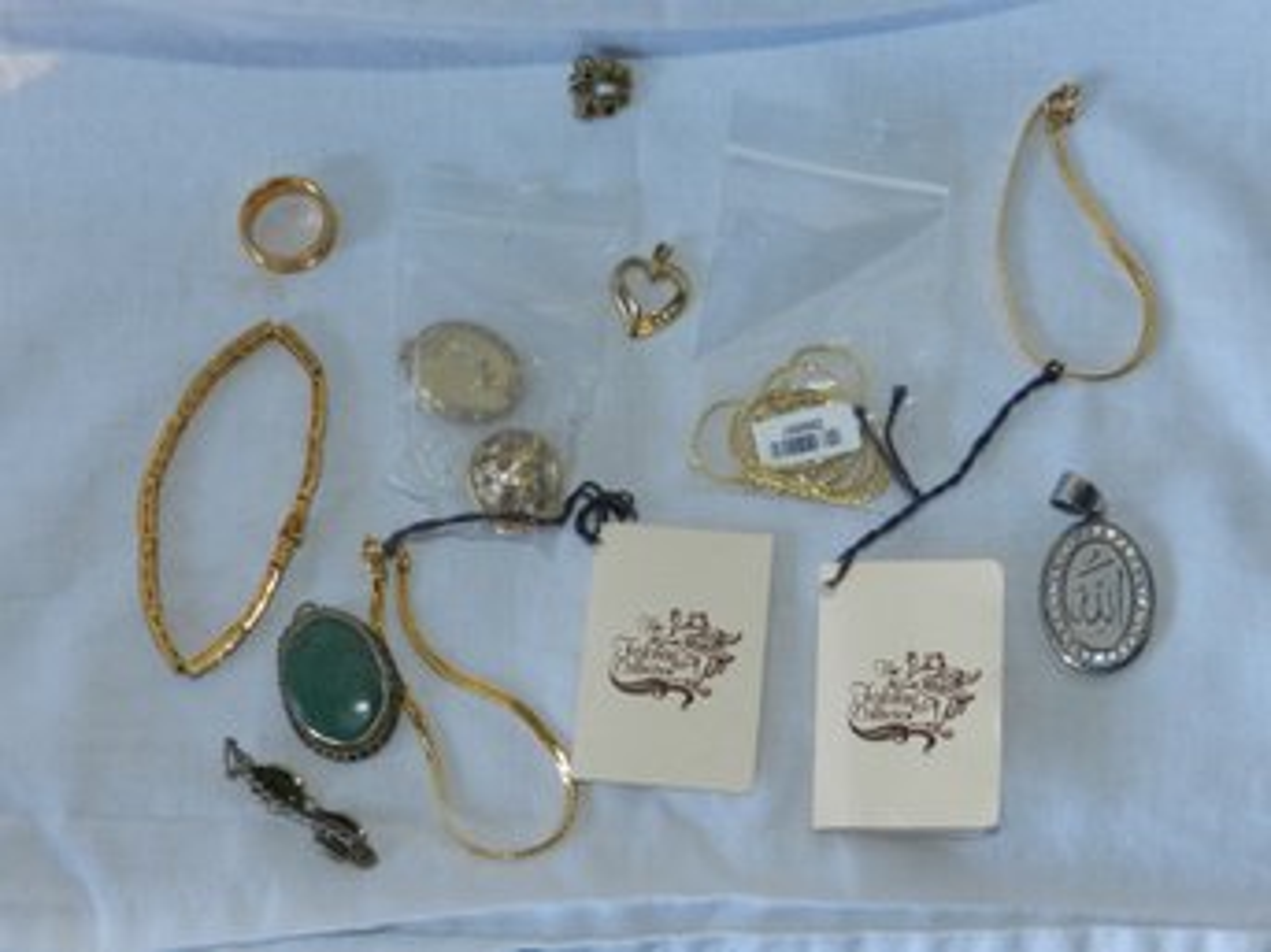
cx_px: 636
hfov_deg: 32.2
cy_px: 476
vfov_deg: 24.4
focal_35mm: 60
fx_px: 2202
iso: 200
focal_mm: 10.7
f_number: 4.6
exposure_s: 1/30
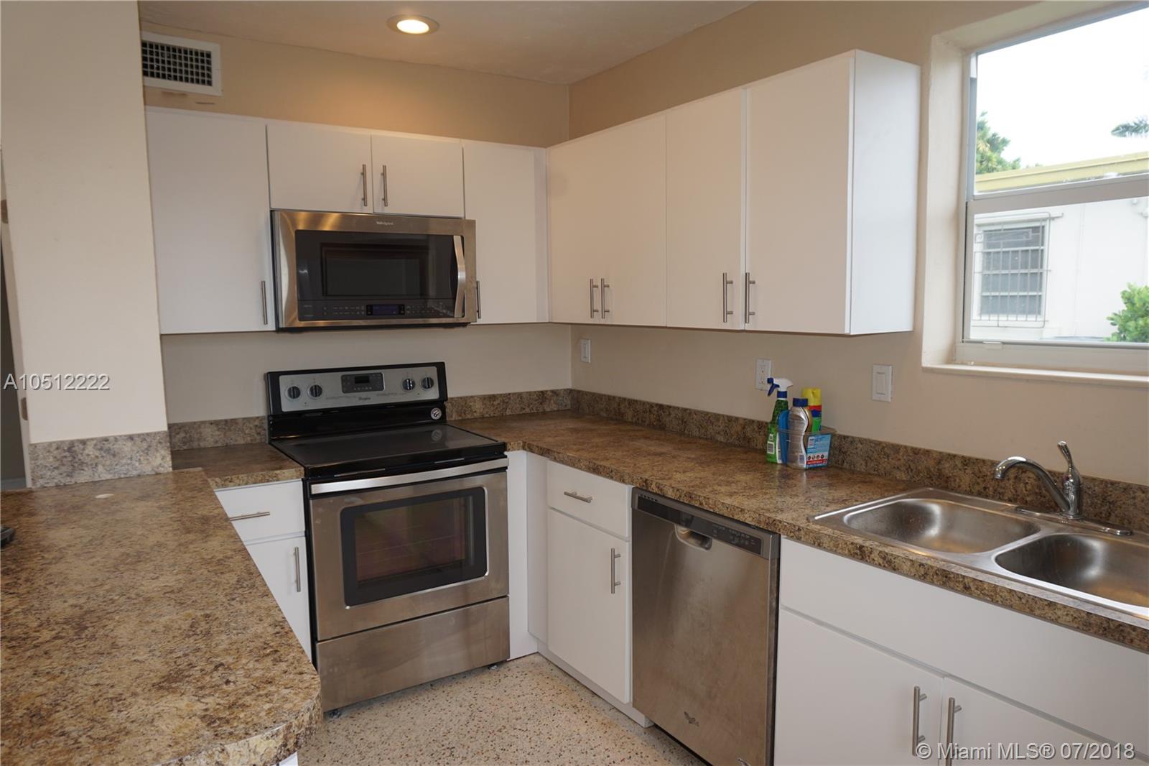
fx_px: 766
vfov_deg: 53.1
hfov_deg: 73.8
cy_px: 383
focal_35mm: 24
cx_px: 574
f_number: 5.6
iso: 200
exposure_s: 1/80
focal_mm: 16
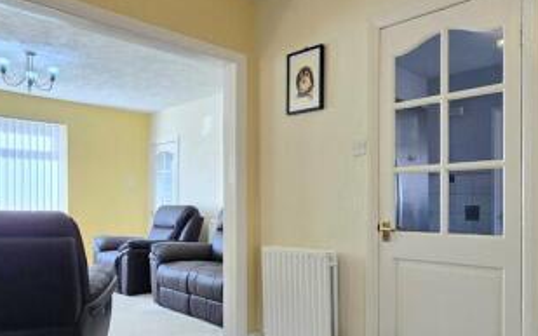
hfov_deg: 69.0
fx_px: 381
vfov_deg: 47.3
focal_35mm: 26
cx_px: 344
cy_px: 201
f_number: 2.2
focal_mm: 2.2
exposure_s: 1/100
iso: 100
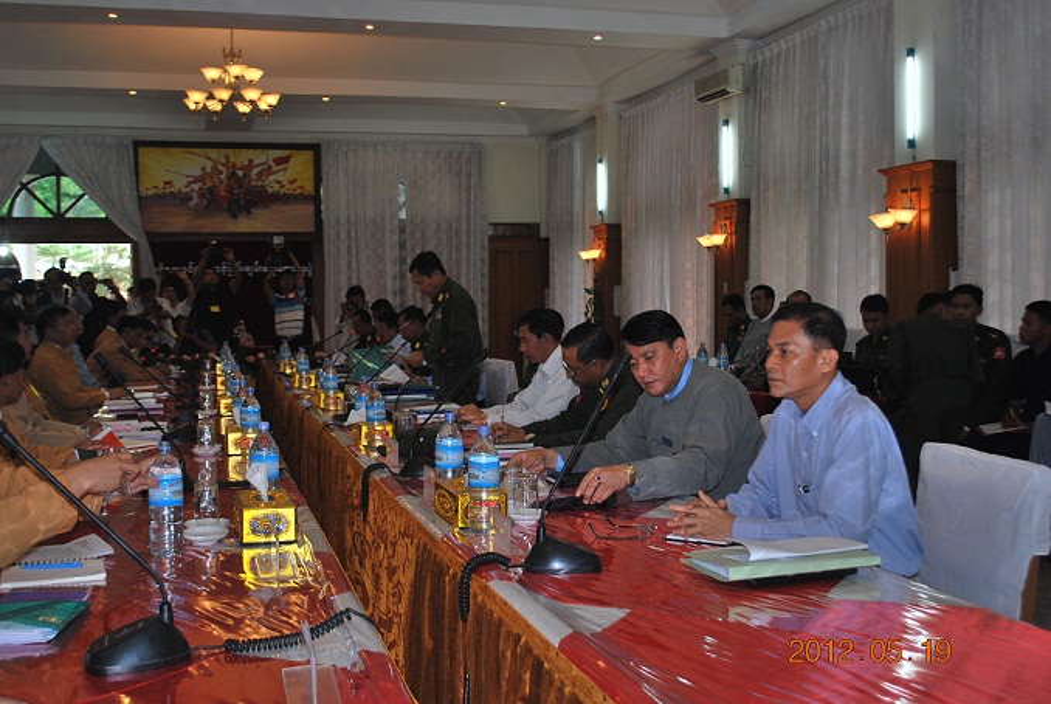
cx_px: 526
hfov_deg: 49.5
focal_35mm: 39
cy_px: 352
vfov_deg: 34.3
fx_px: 1140
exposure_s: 1/60
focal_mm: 26
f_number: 4.5
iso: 200
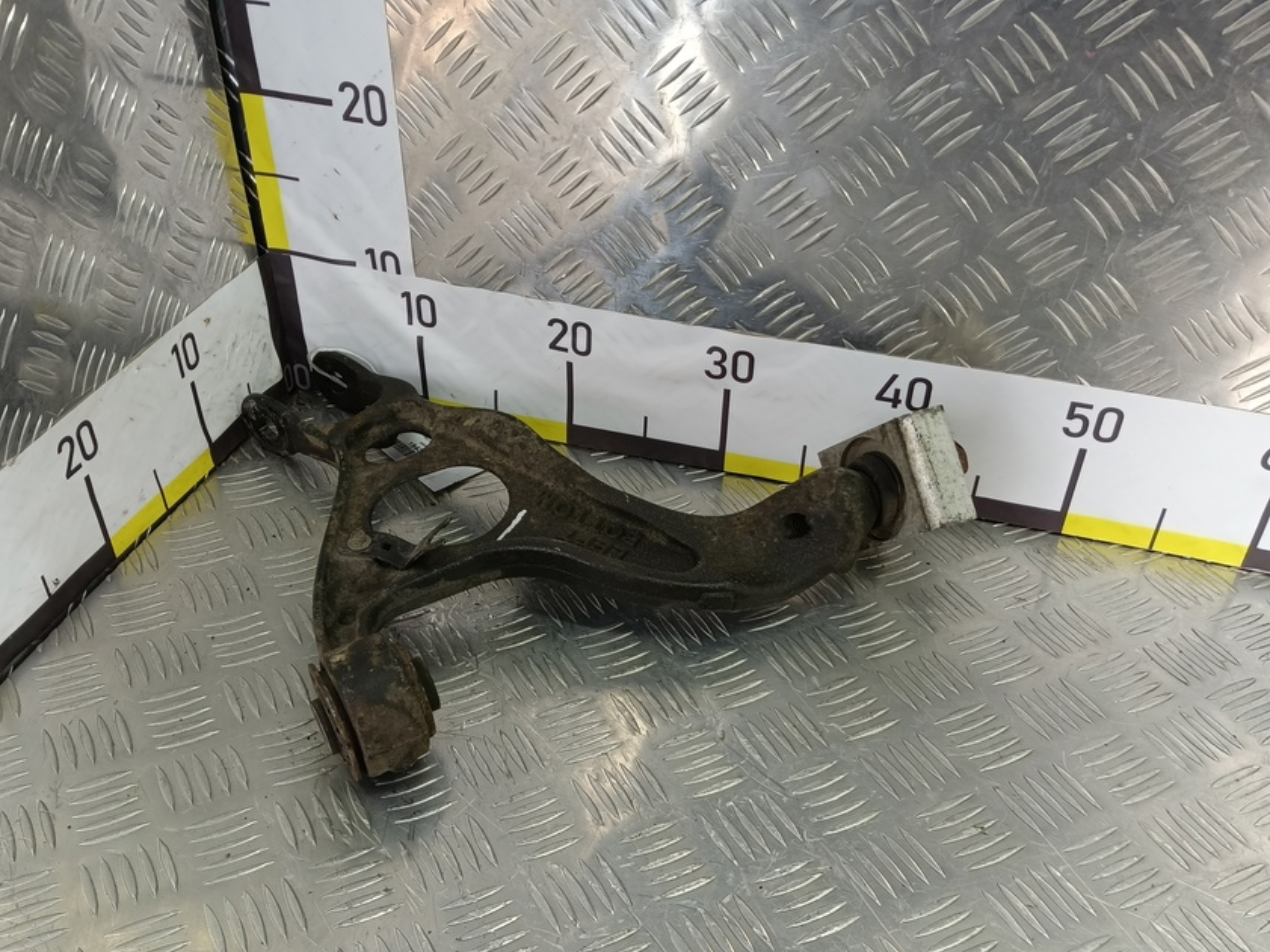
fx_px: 1027
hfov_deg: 63.4
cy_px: 561
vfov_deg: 49.5
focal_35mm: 28
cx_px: 586
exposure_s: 1/50
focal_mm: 4.11
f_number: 1.6
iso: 95
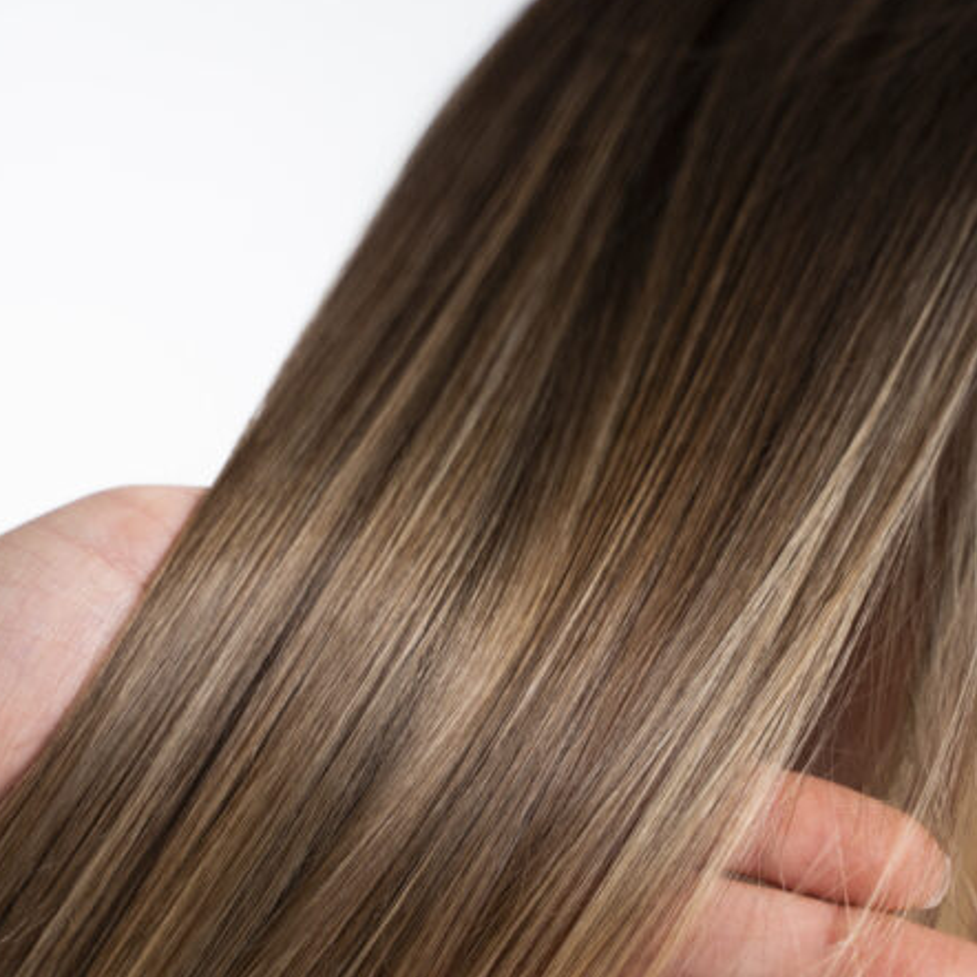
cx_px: 349
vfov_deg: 16.8
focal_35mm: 102
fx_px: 3257
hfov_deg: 17.0
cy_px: 893
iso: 400
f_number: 2.8
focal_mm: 59
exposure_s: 1/320
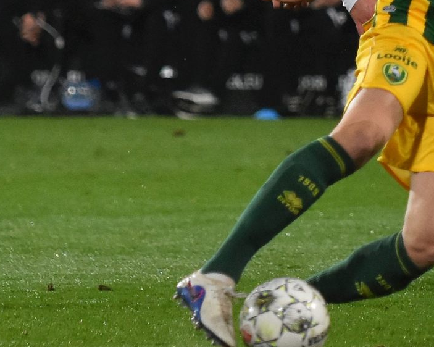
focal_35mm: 596
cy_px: 21
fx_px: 7657
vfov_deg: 2.6
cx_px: 567
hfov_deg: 3.2
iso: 2000
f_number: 2.8
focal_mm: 155
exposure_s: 1/1000
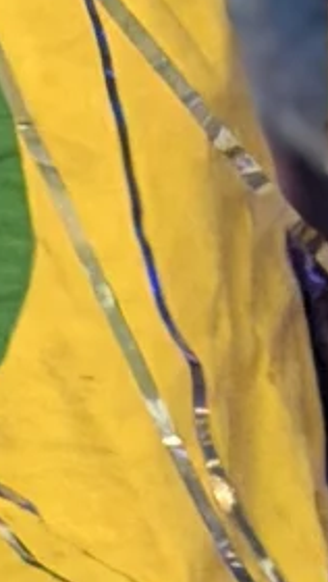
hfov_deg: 3.4
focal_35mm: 358
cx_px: -245
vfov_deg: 5.9
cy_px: -416
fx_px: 5522
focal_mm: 6.76
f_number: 1.78
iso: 250
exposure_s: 1/40
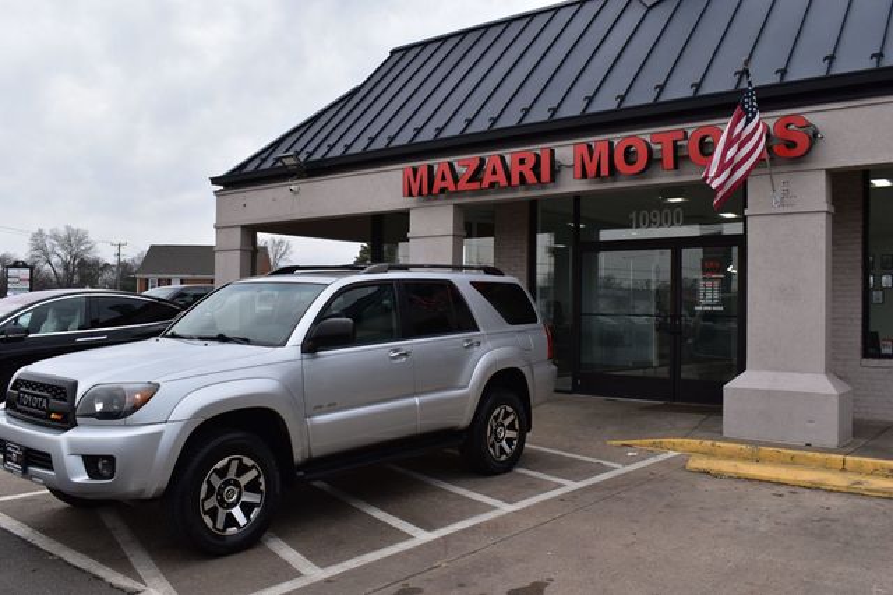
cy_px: 298
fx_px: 781
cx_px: 446
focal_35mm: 32
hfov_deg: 59.5
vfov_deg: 41.7
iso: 400
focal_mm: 21
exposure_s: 1/250
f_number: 10
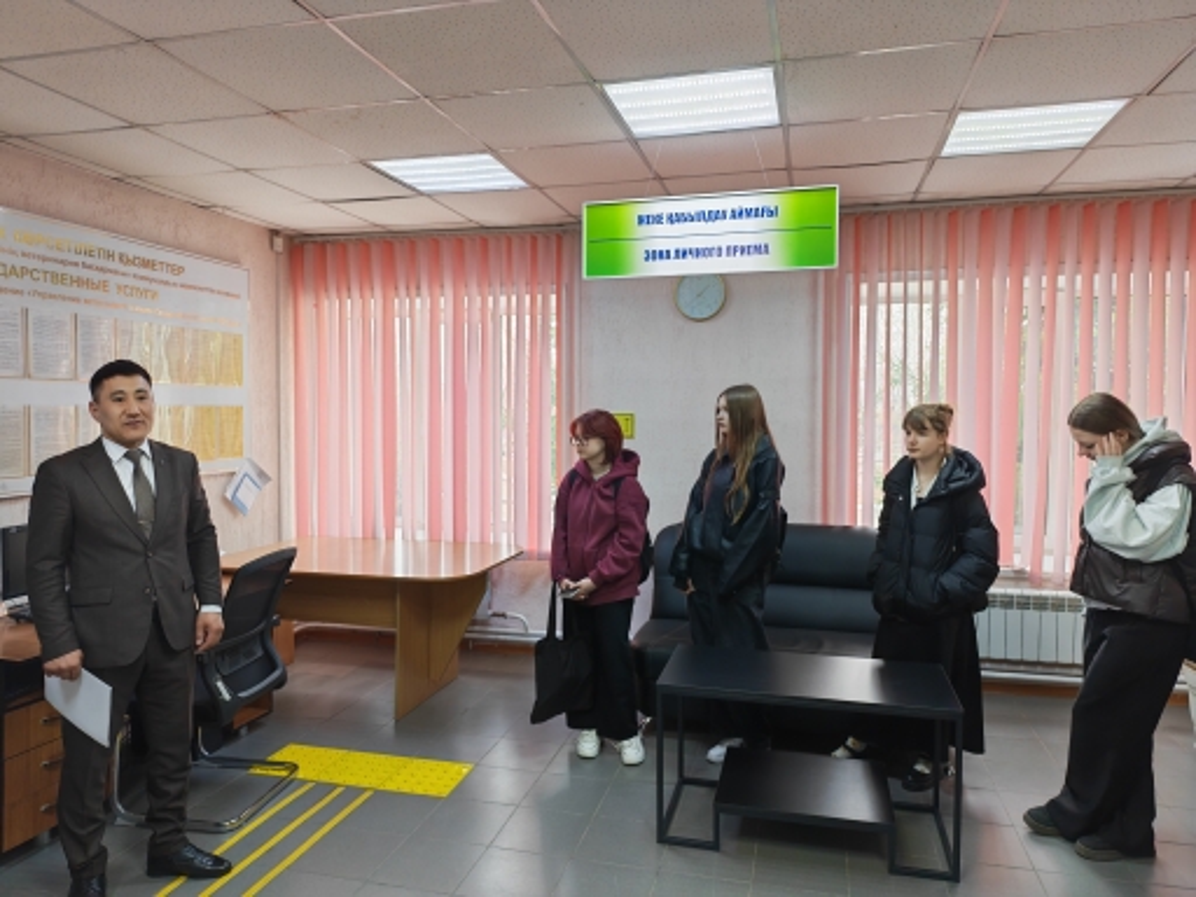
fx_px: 829
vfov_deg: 56.8
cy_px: 448
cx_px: 598
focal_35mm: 24
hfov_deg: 71.6
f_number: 1.9
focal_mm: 6.12
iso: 400
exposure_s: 1/100
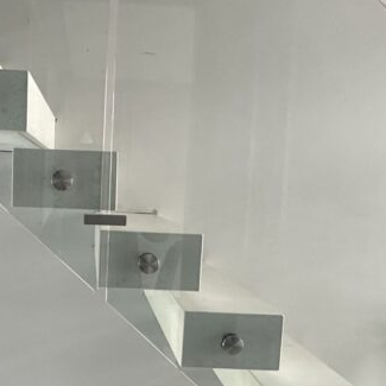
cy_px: 224
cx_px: 108
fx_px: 492
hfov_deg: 41.8
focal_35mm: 39
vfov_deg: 42.7
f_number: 2.2
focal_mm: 2.22
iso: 640
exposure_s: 1/60
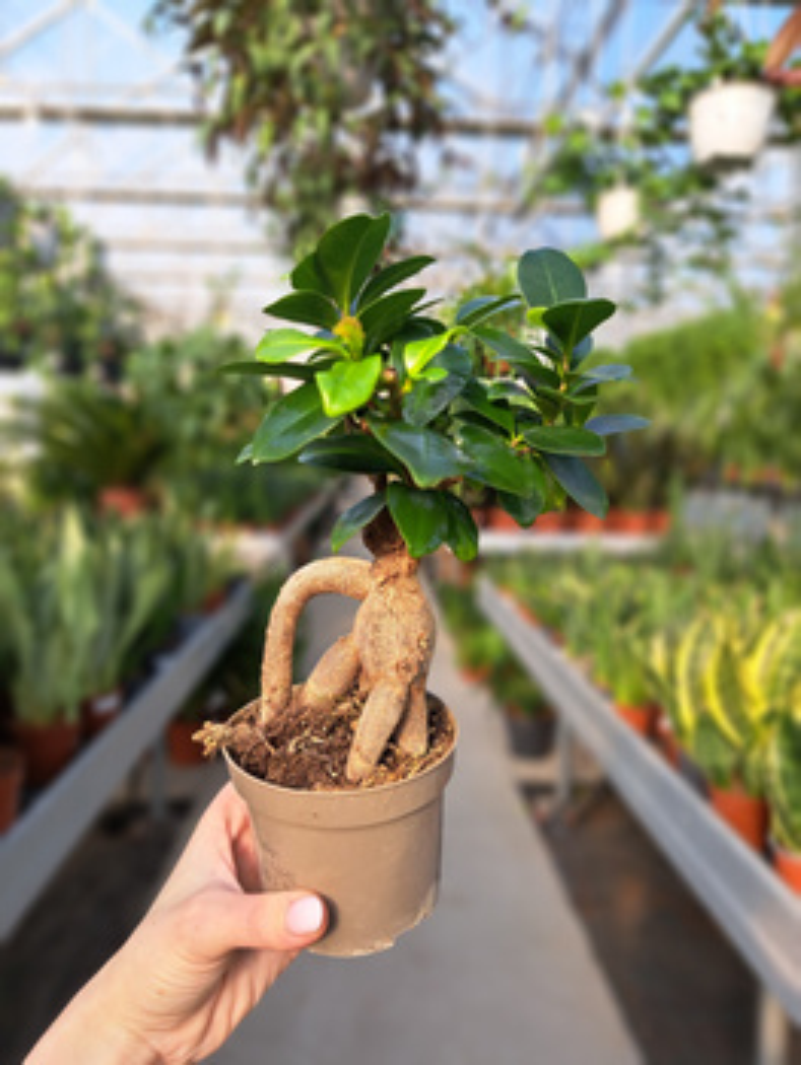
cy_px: 532
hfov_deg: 56.9
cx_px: 400
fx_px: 740
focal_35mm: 24
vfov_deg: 71.6
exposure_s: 1/249
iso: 50
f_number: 1.8
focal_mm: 5.23
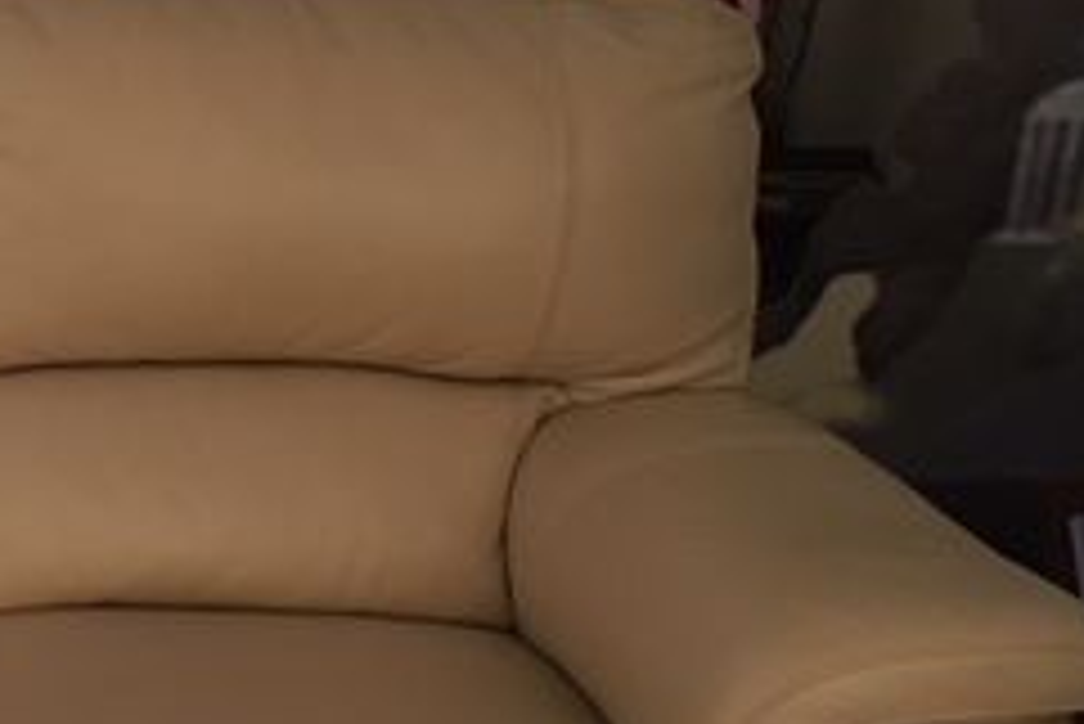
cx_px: -112
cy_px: 526
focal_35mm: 80
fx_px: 2410
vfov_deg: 17.0
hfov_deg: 23.7
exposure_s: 1/33
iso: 250
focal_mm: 4.15
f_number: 2.2
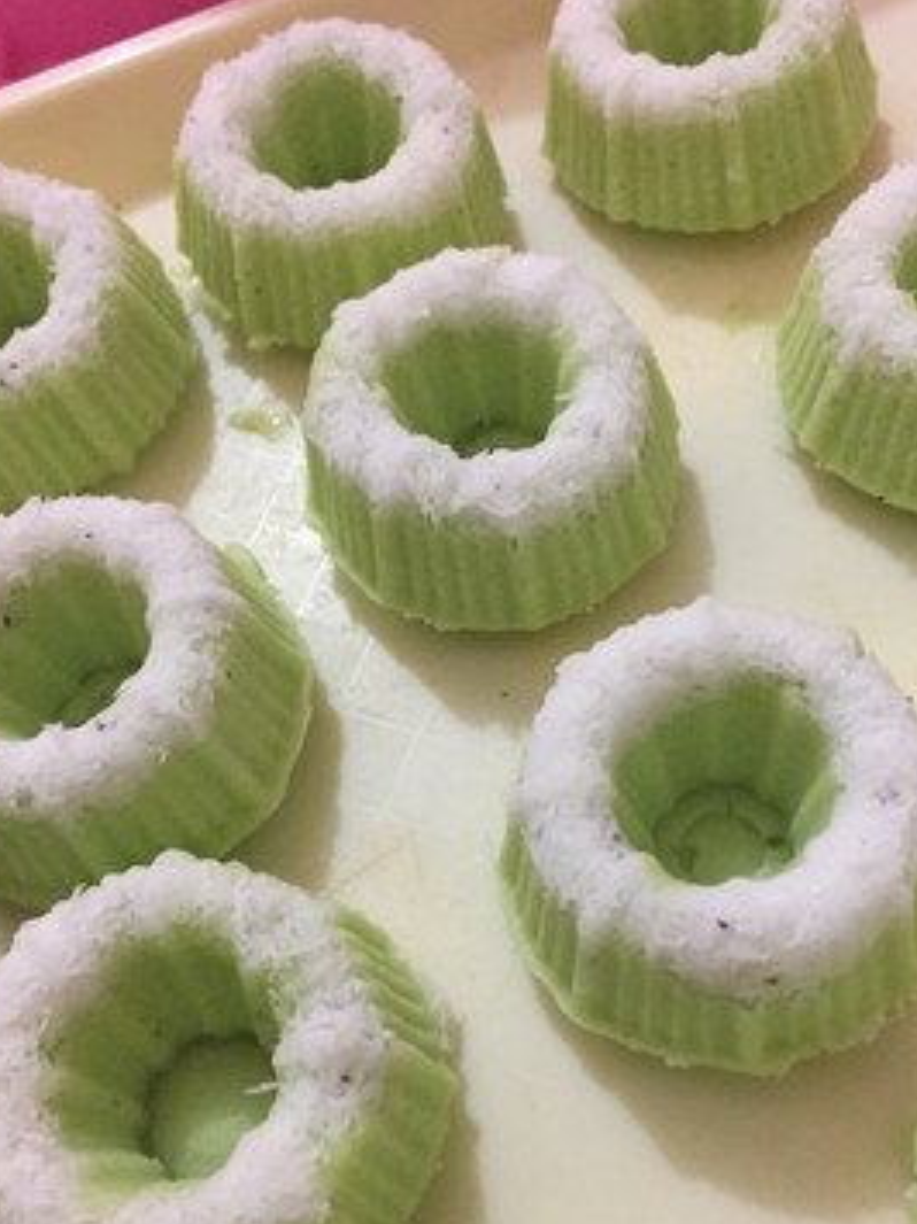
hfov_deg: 38.5
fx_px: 1308
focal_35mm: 37
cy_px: 719
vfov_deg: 49.9
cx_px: 538
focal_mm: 4.15
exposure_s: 1/17
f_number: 2.2
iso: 250
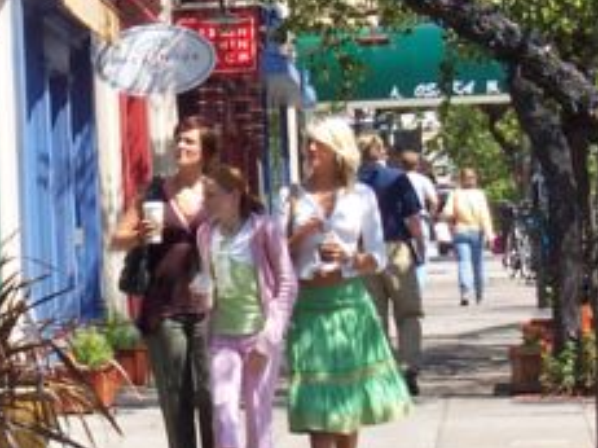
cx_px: 3
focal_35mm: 247
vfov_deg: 6.0
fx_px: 4265
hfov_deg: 8.0
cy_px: 111
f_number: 8
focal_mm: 13.5
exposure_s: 1/125
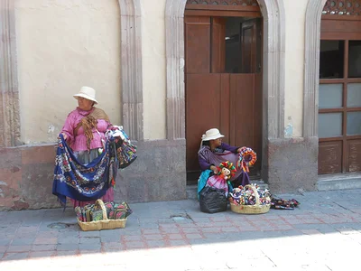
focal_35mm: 50
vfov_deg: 29.1
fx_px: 521
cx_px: 180
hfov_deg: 38.2
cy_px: 136
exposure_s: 1/80
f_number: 4
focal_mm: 8.9
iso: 80
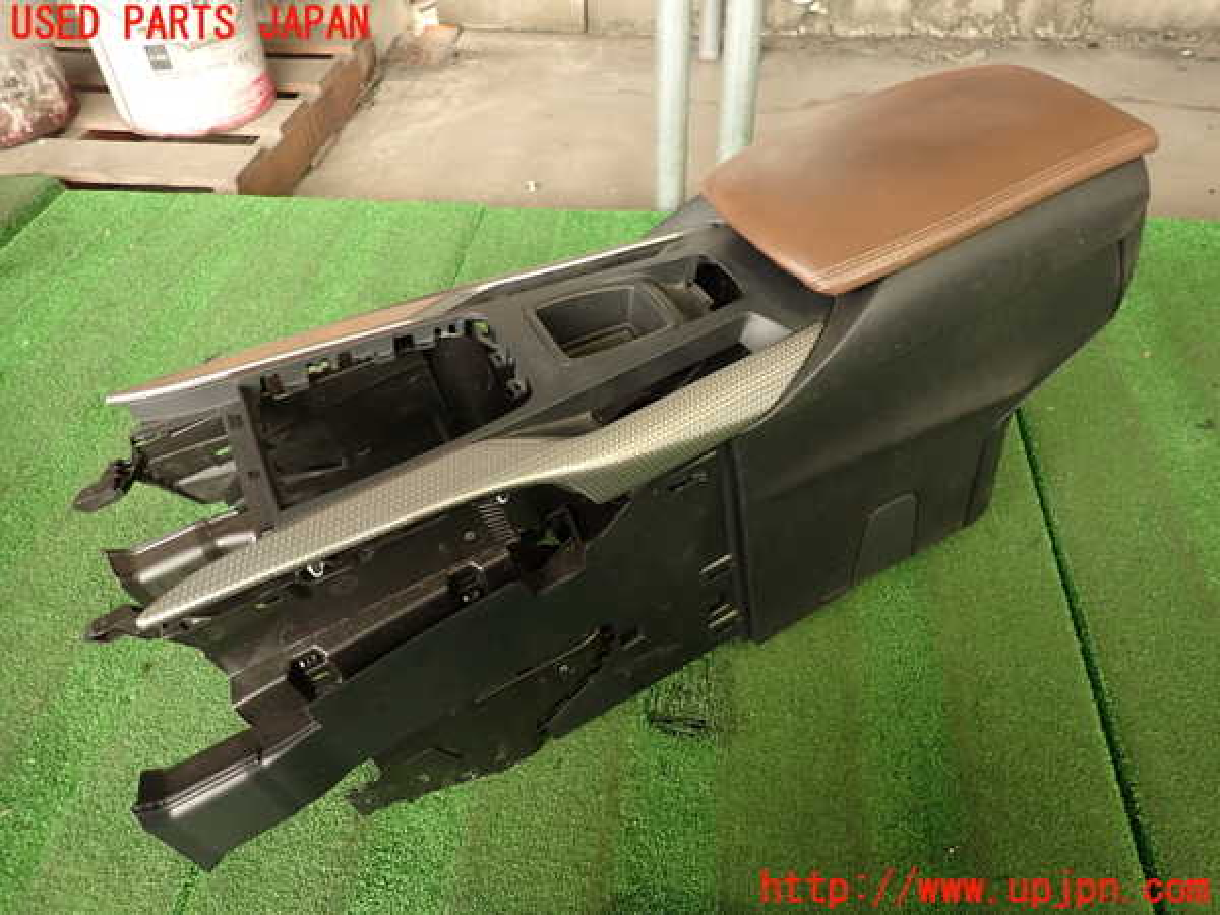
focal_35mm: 25
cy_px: 458
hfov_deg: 69.4
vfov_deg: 54.9
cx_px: 610
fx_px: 881
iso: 200
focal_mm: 4.5
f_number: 2
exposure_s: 1/40
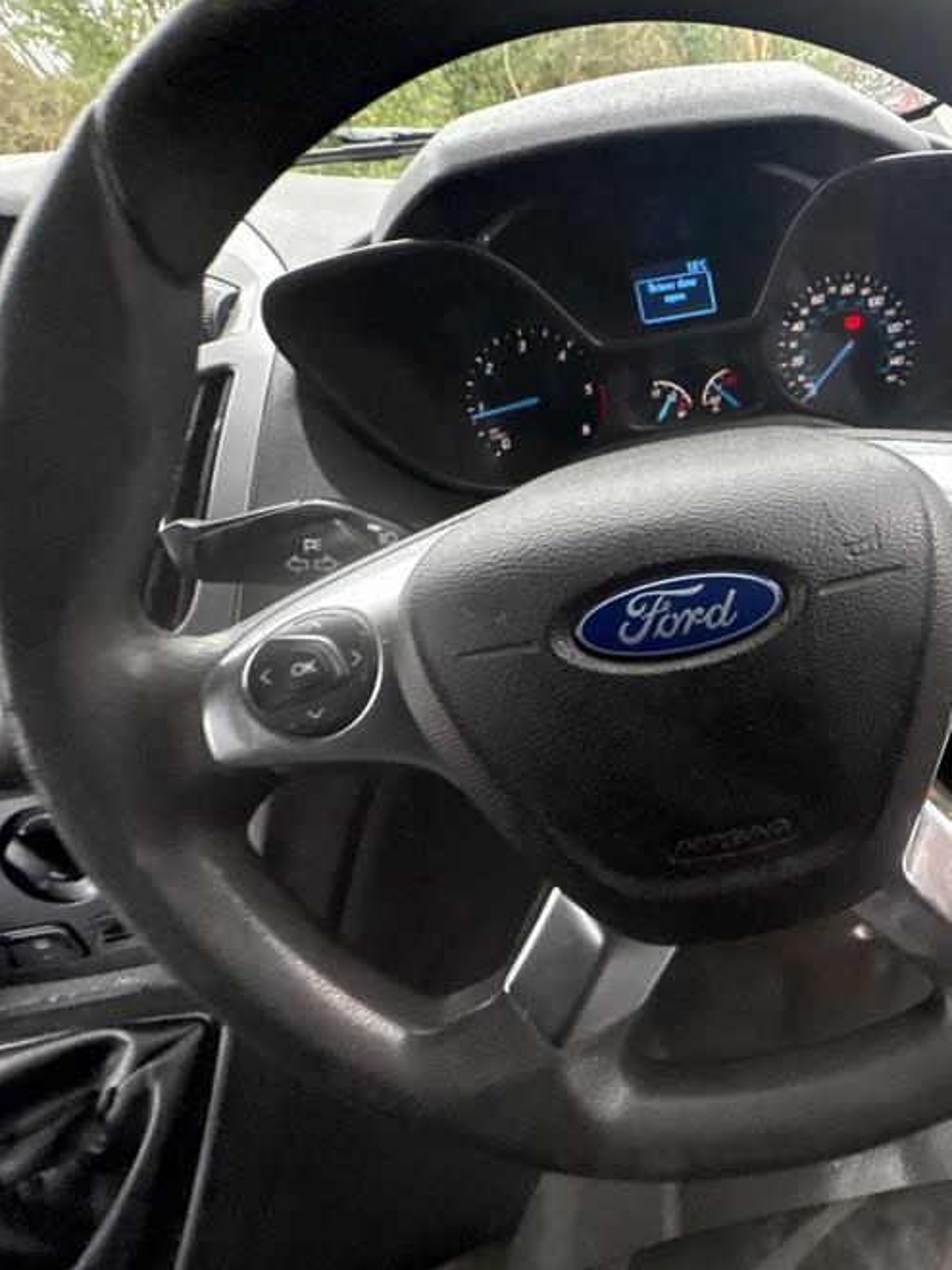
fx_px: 697
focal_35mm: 19
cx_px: 783
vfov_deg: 84.7
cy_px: 625
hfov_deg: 62.0
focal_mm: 2.22
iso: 320
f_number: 2.2
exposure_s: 1/60
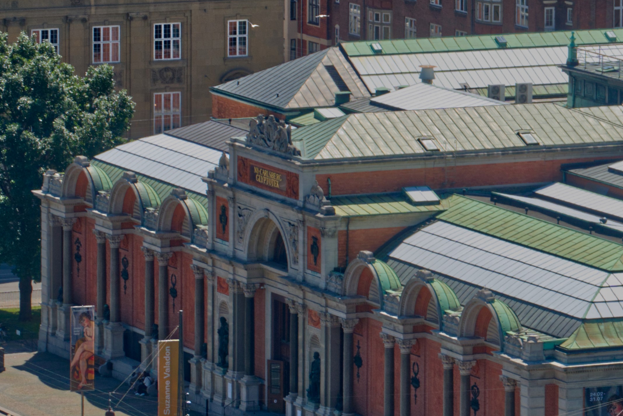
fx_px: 5056
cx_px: 595
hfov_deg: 7.0
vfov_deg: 4.7
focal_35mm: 292
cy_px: 165
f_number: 4
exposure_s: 1/640
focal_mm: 49.5
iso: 100
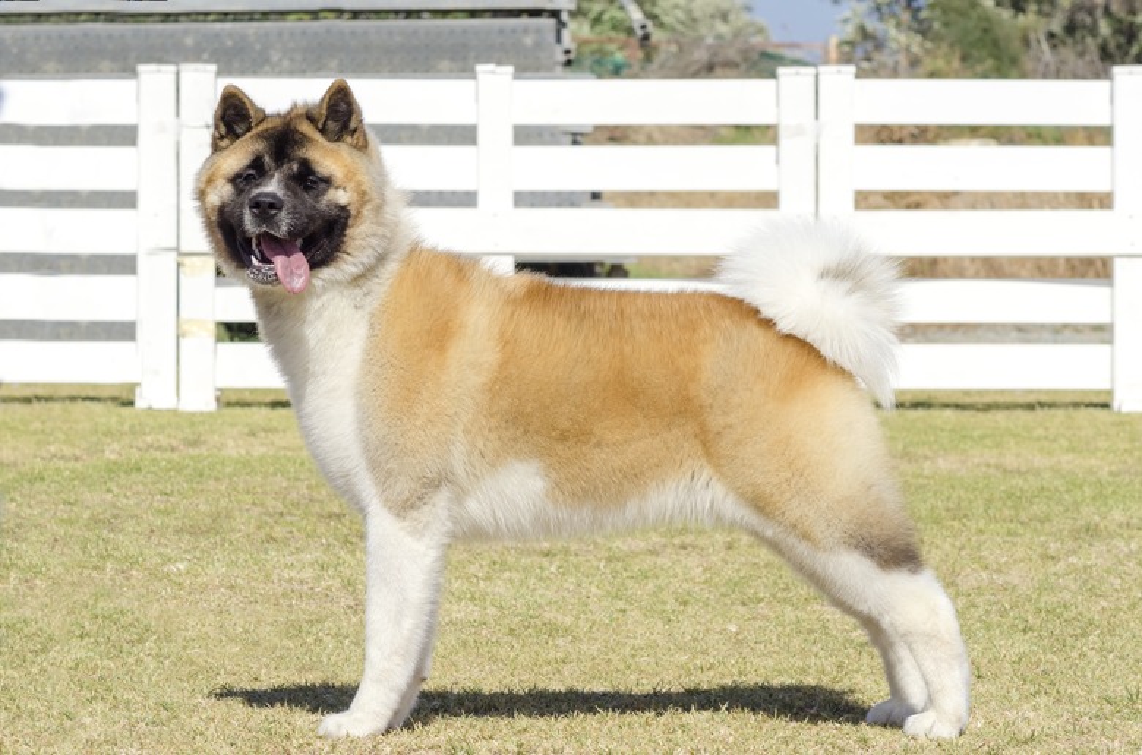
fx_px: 6408
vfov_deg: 6.7
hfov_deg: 10.2
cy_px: 378
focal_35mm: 202
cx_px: 571
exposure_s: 1/400
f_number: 14
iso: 100
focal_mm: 135
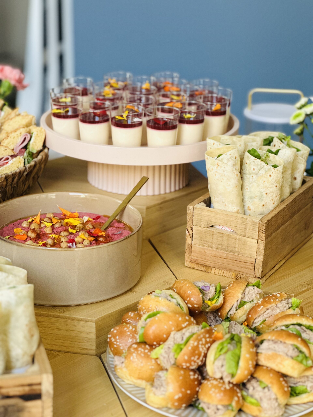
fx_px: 928
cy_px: 208
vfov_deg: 25.3
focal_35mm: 77
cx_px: 156
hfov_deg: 19.1
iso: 250
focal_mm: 9
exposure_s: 1/98
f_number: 2.8
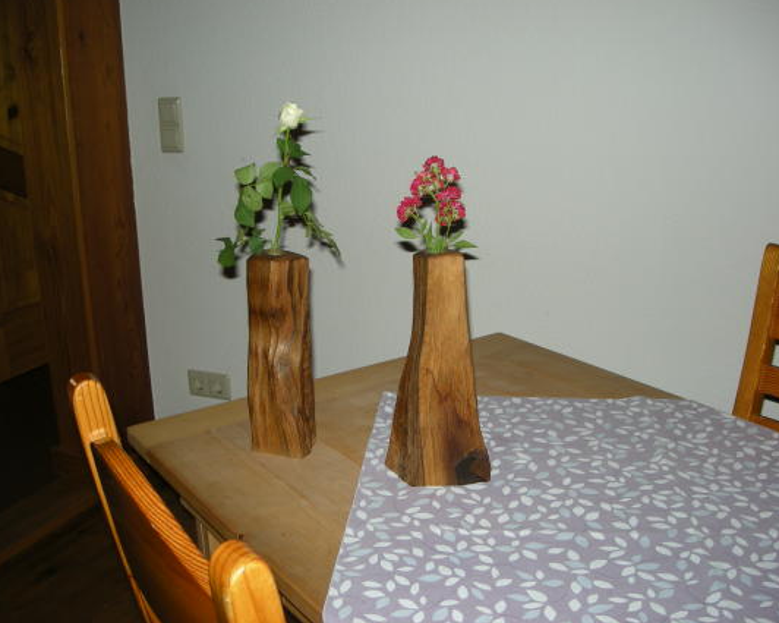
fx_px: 853
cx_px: 385
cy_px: 308
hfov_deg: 49.1
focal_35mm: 37
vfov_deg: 40.1
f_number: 2.8
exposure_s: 1/60
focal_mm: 5.7
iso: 60
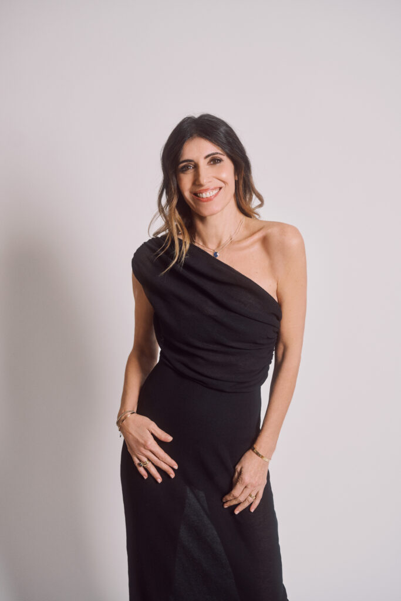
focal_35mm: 50
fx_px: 835
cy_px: 300
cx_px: 200
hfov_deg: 27.0
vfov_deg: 39.6
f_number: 2.8
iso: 800
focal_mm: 50
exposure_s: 1/160
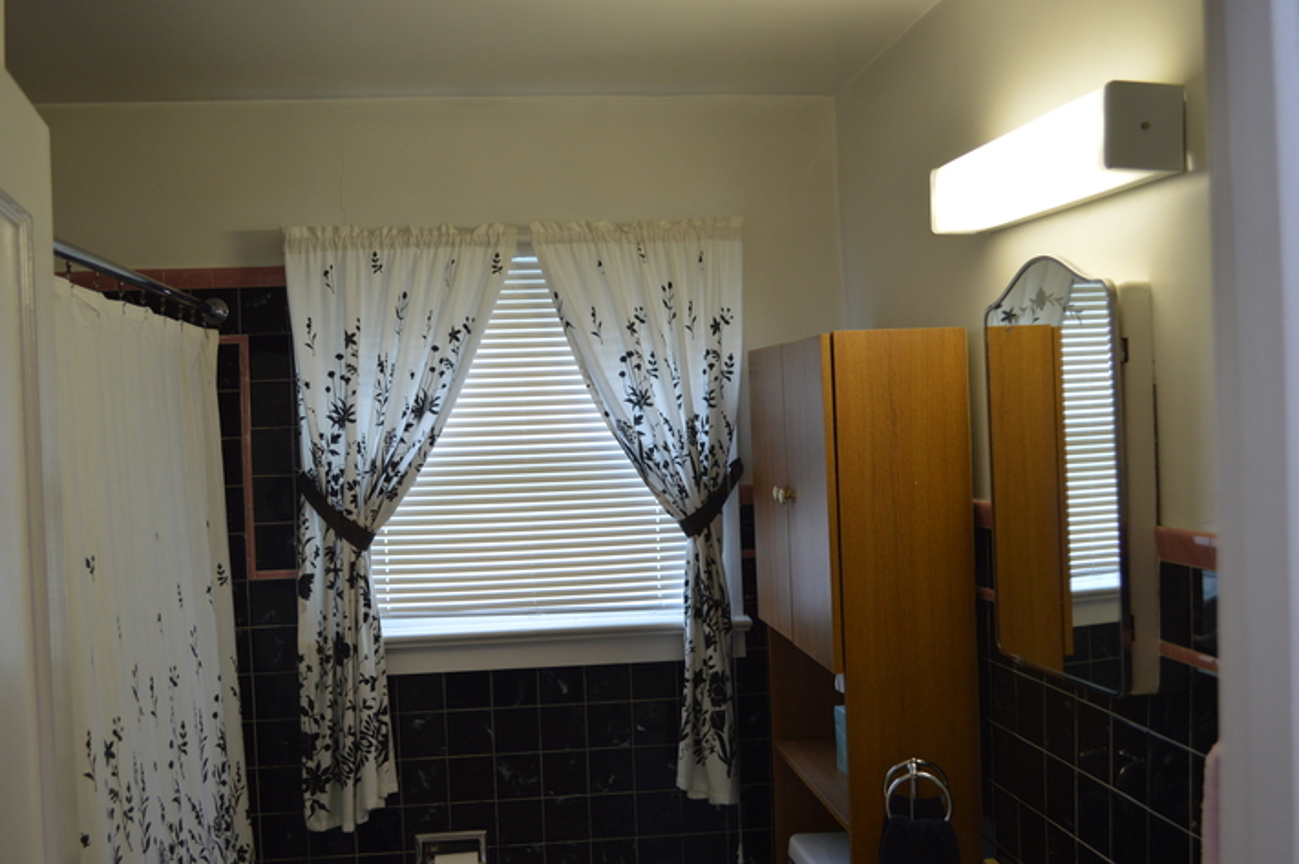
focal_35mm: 36
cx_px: 650
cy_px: 432
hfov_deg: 53.2
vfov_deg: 36.8
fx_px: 1298
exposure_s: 1/40
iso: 400
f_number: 4
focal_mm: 24
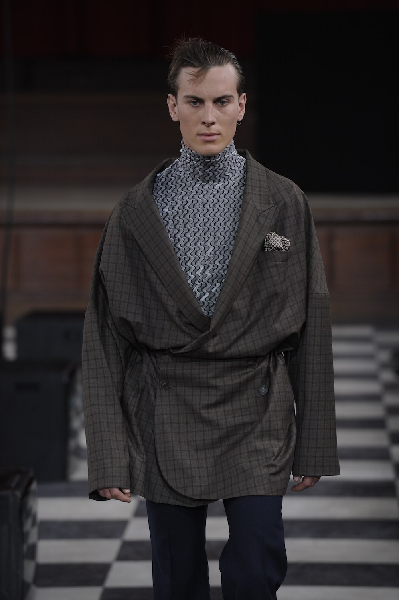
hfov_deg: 6.9
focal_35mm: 200
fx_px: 3329
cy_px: 300
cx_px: 200
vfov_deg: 10.3
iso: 1000
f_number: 4
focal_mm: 200
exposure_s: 1/500
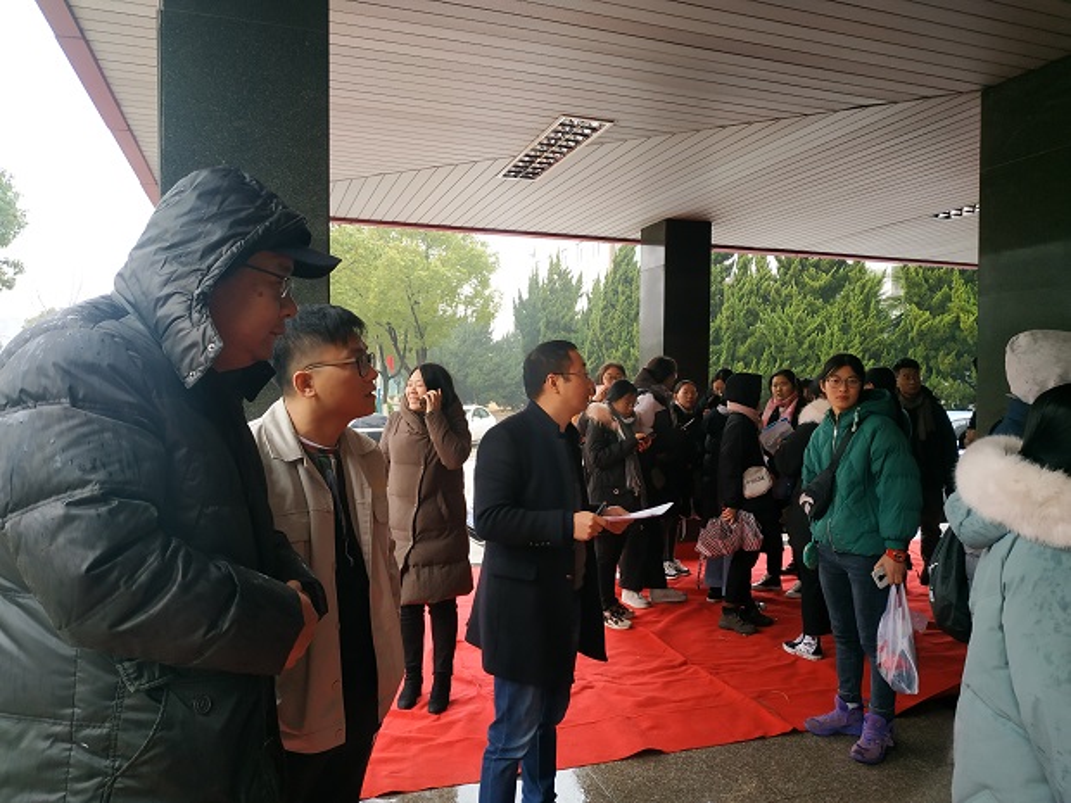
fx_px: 743
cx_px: 536
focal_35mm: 24
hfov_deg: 71.6
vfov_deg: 56.8
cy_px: 402
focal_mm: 3.94
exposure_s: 1/33
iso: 250
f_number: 1.9
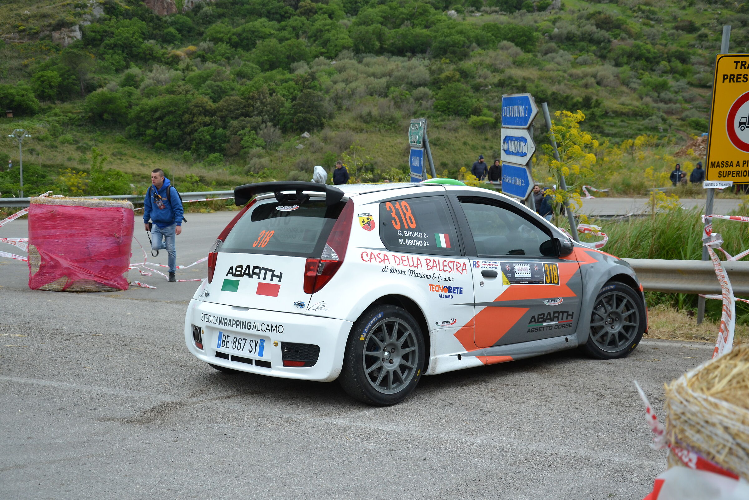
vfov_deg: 28.1
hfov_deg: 41.1
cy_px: 250
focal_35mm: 48
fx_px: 999
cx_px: 374
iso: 400
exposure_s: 1/1250
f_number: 5
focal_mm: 32
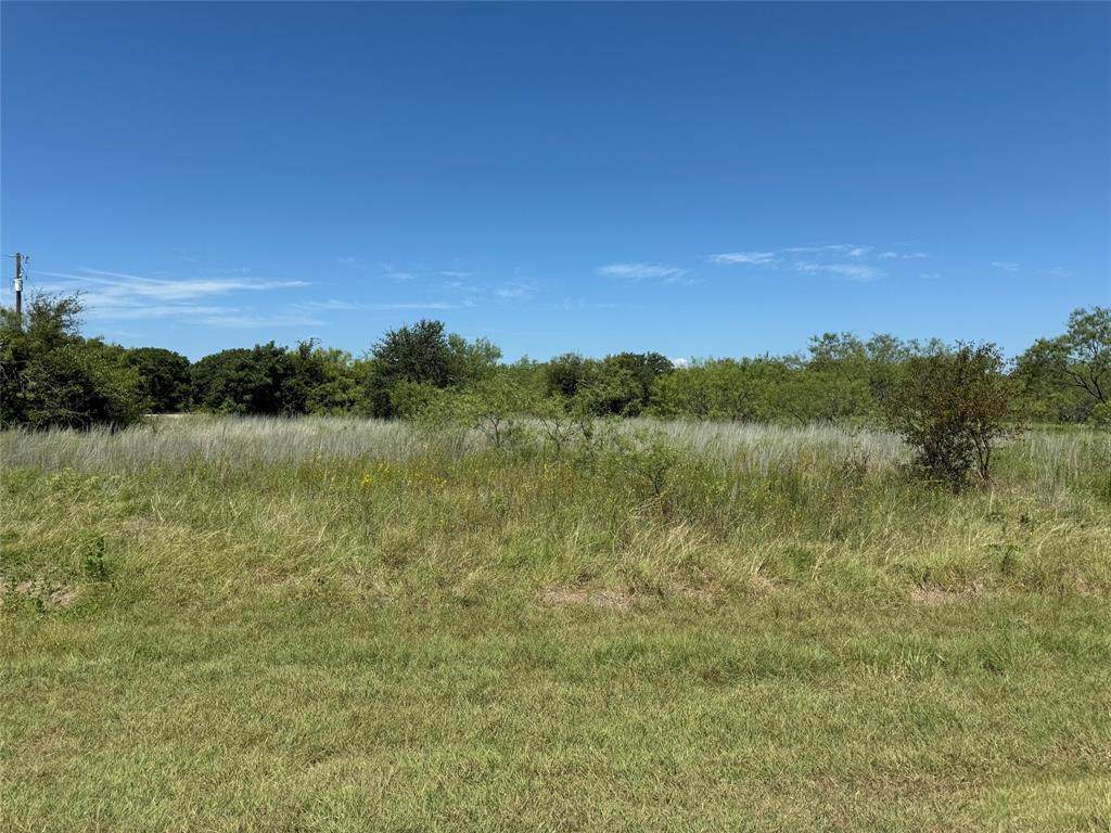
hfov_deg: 71.6
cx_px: 556
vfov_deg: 56.8
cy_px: 416
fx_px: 770
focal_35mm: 24
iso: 80
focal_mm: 6.76
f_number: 1.78
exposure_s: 1/5814
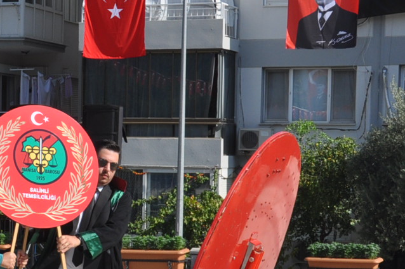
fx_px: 1360
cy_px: 258
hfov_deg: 16.7
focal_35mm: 121
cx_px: 21
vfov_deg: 11.2
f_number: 14
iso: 200
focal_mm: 24
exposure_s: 1/200
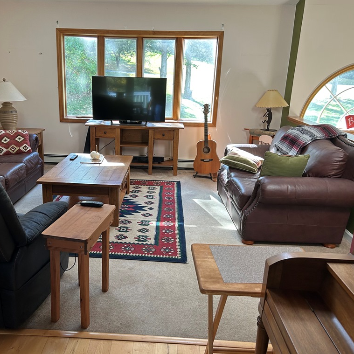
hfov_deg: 52.1
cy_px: 175
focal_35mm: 31
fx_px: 359
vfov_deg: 52.5
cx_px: 138
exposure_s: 1/120
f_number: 1.5
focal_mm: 5.7
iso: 125
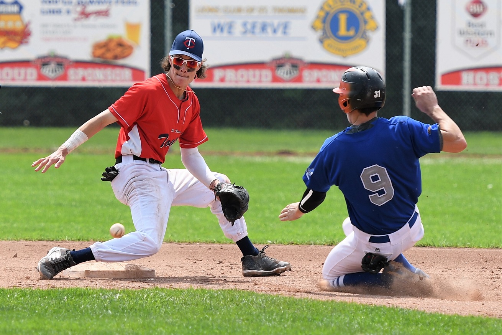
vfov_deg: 5.1
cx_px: 251
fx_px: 3764
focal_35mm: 270
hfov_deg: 7.6
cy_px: 168
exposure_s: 1/1000
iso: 110
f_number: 3.5
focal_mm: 180
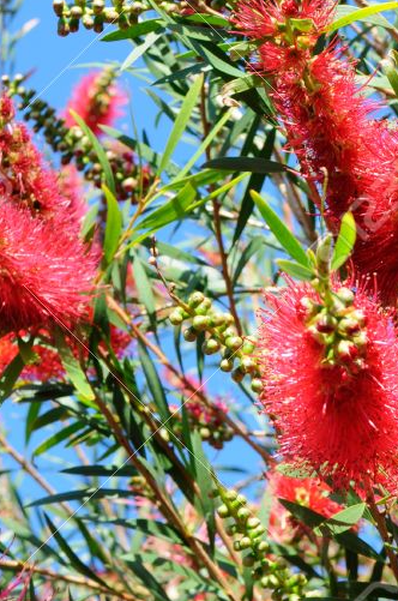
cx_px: 337
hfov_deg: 10.0
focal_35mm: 136
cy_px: 415
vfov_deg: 15.0
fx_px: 2270
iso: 200
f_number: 8
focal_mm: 35
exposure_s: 1/125
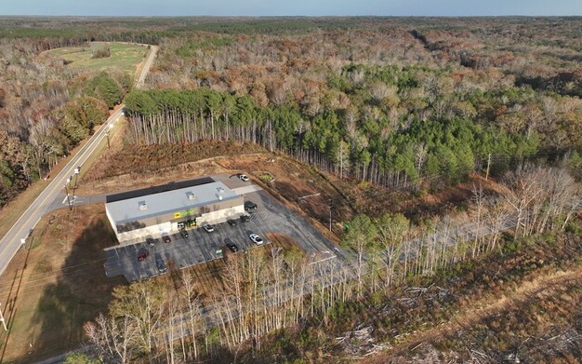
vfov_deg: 47.6
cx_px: 290
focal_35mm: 26
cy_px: 182
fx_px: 412
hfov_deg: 70.4
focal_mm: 12.29
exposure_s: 1/200
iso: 120
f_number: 2.8
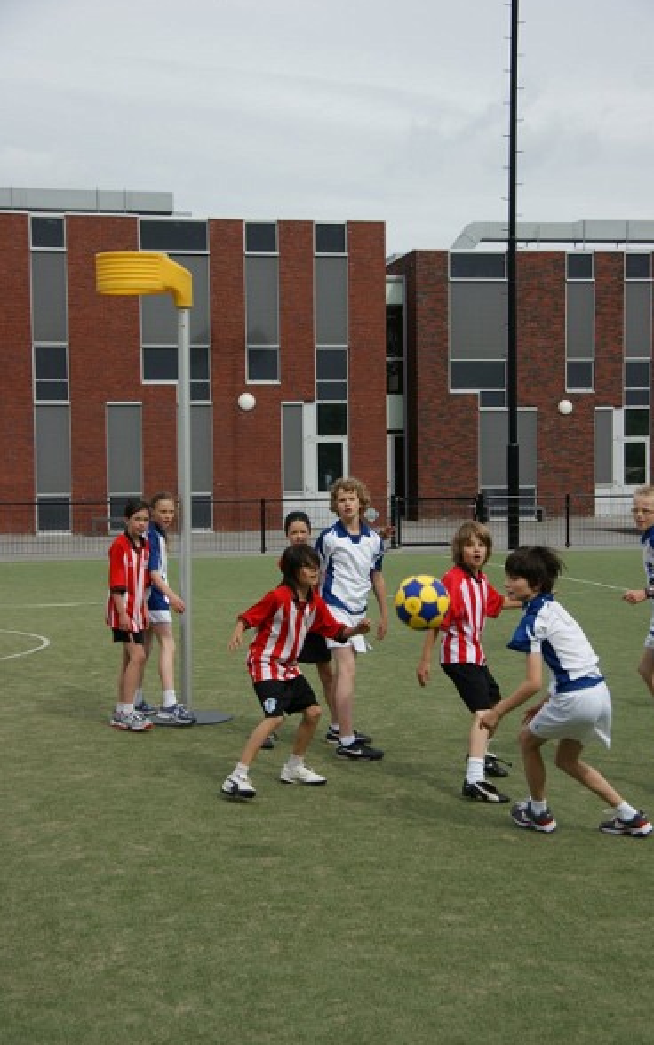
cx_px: 340
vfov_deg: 37.2
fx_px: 1553
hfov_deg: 23.8
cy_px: 526
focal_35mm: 55
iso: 100
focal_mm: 35
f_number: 6.3
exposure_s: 1/500
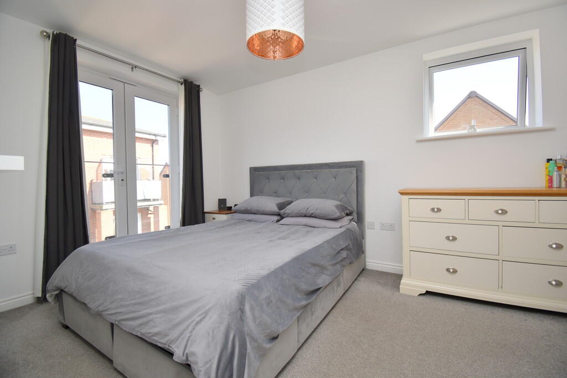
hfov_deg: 100.4
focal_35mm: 15
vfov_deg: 77.3
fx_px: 236
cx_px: 284
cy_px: 189
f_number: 5
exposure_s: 1/200
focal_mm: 10
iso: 200
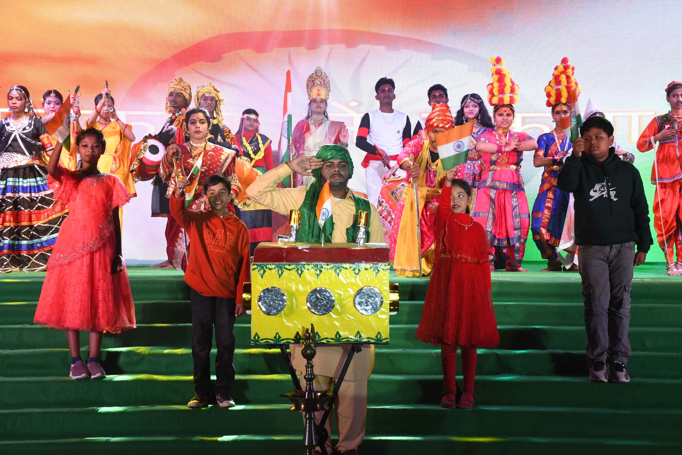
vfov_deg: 18.2
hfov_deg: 27.0
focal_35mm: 75
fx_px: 1421
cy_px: 228
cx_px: 341
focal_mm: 50
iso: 2000
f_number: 11
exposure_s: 1/125
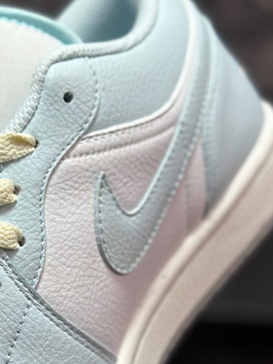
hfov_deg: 12.9
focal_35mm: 114
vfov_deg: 16.9
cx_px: 28
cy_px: 349
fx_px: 1198
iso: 80
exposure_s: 1/1433
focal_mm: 6.86
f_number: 1.78
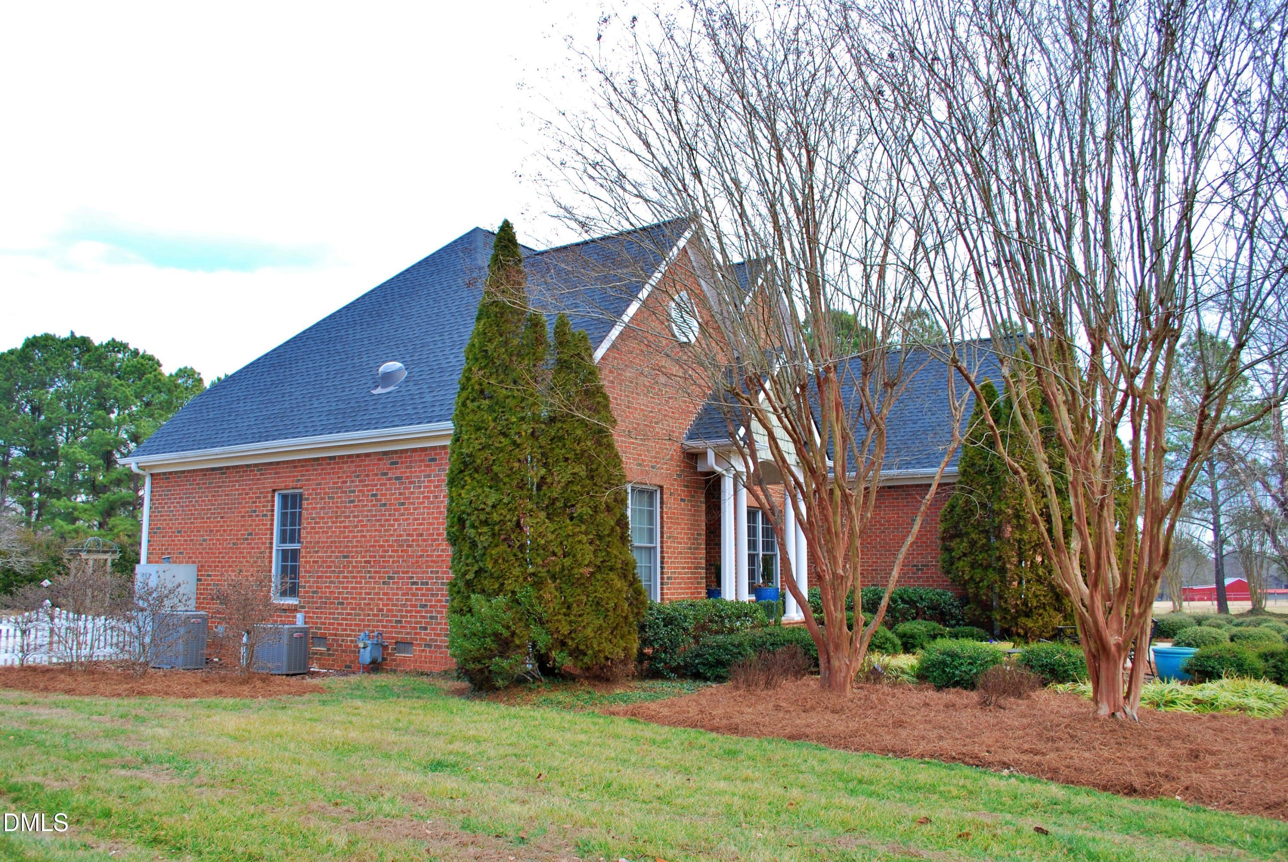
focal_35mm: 27
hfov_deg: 67.3
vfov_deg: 48.0
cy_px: 431
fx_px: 967
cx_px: 644
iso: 140
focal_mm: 18
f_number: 5.6
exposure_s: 1/125
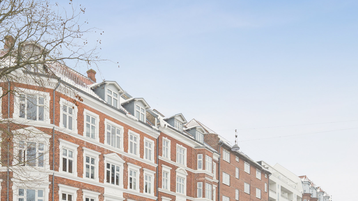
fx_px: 313
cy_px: 187
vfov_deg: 33.5
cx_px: 119
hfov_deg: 58.1
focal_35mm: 33
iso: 50
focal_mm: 17
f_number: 6.3
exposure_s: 1/30
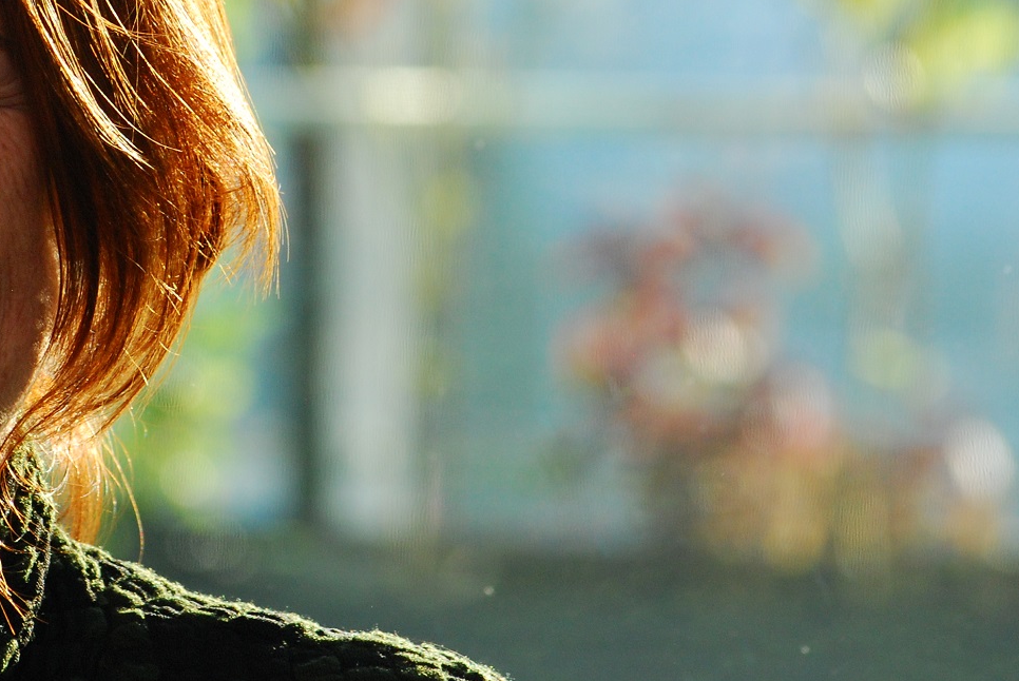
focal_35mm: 379
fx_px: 10737
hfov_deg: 5.4
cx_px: 233
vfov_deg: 3.6
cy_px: 232
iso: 400
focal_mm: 122
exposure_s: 1/200
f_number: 6.3
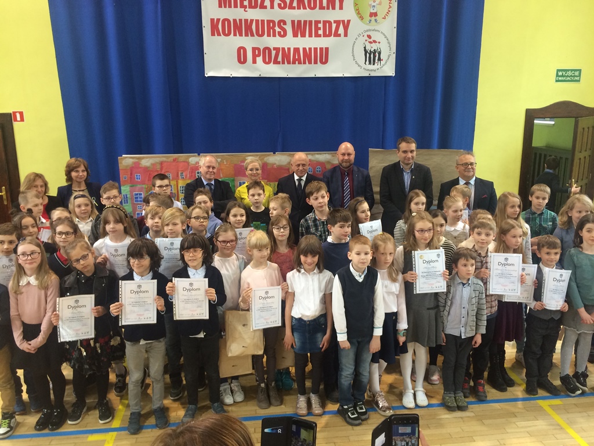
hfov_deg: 61.7
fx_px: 498
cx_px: 297
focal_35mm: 29
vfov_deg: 48.2
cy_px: 223
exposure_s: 1/33
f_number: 2.2
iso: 125
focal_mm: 4.15
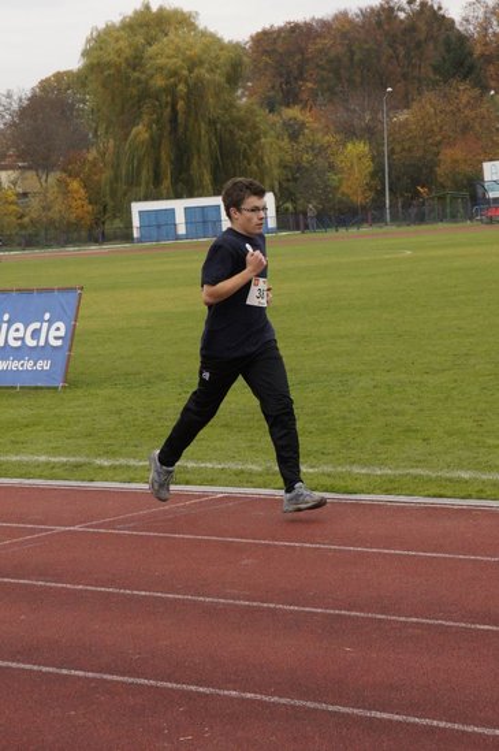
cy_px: 376
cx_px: 250
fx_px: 2187
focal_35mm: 105
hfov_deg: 13.0
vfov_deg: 19.5
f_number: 11
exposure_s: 1/800
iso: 3200
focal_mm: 70
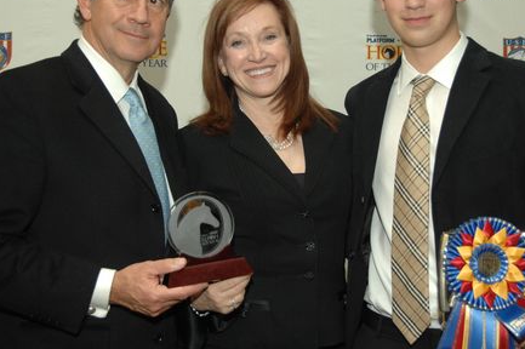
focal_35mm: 69
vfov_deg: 19.8
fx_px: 1002
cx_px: 285
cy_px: 142
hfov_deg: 29.4
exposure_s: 1/125
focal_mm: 31
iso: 400
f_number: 4
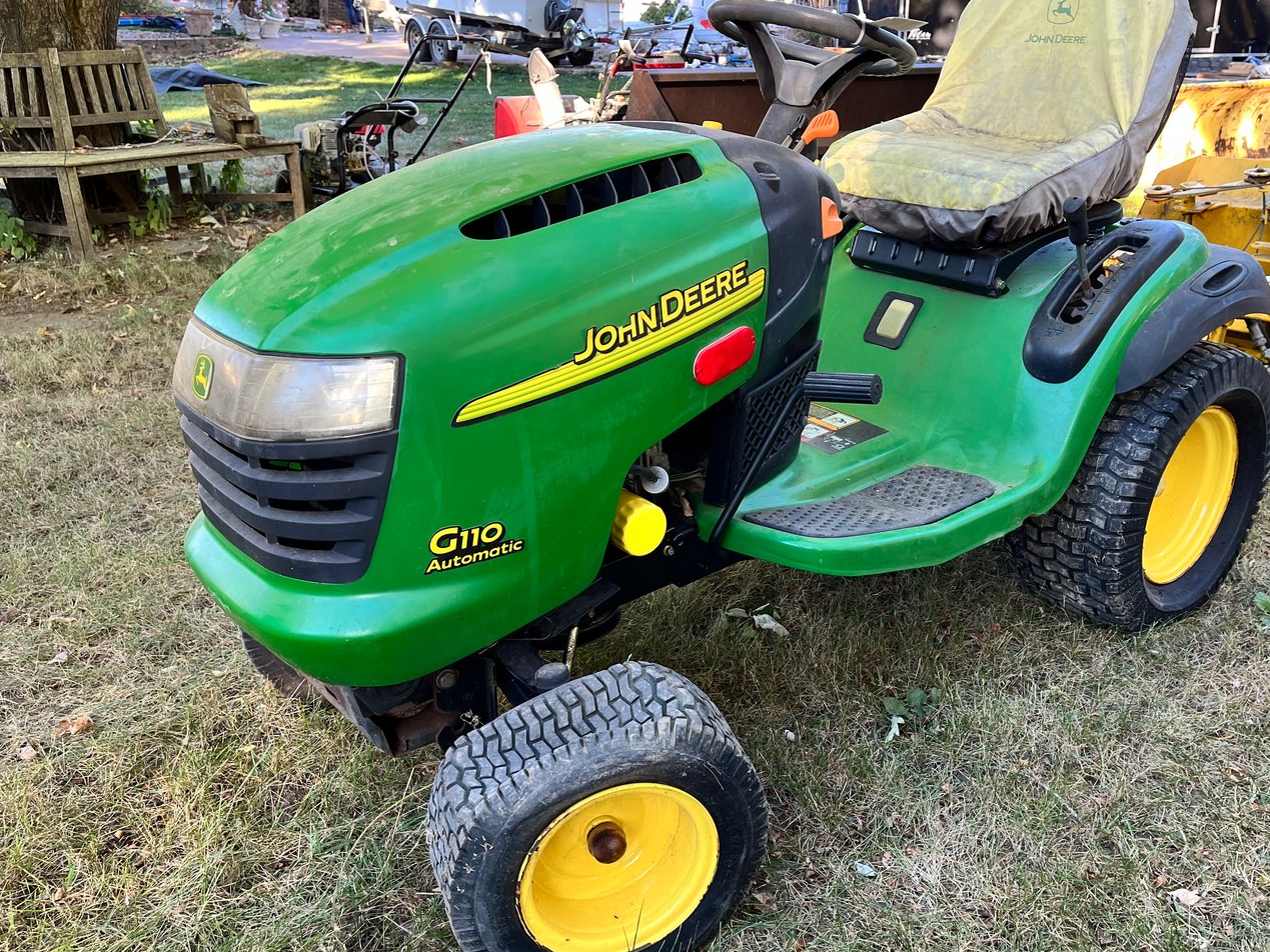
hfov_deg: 58.0
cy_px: 484
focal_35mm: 31
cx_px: 742
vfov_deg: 45.4
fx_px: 1137
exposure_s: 1/122
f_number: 1.6
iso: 80
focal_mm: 5.1
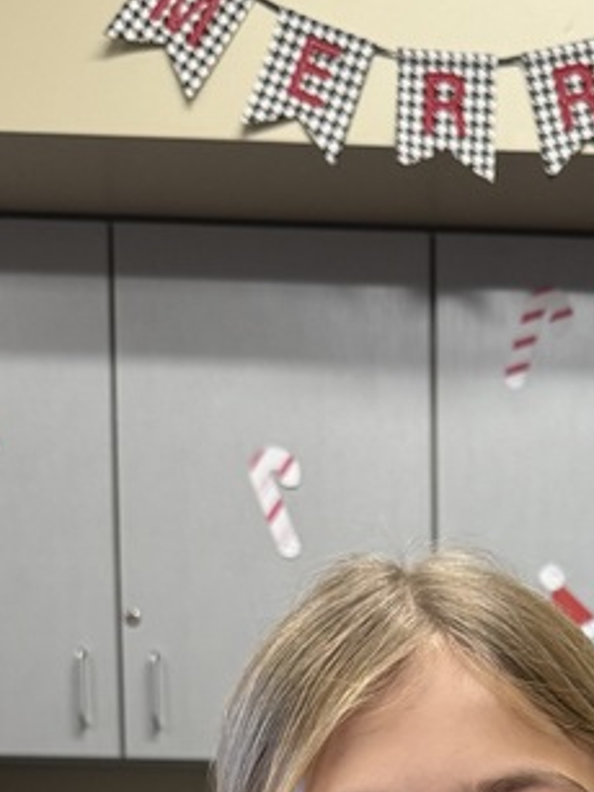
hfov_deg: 17.8
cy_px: 1065
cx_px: 635
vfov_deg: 21.7
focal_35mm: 80
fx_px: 1832
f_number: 1.78
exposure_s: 1/103
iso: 200
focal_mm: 6.76
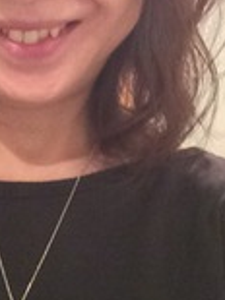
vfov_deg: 23.3
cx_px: 56
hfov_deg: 18.3
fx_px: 694
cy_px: -12
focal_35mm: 80
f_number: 2.4
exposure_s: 1/15
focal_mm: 2.15
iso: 500
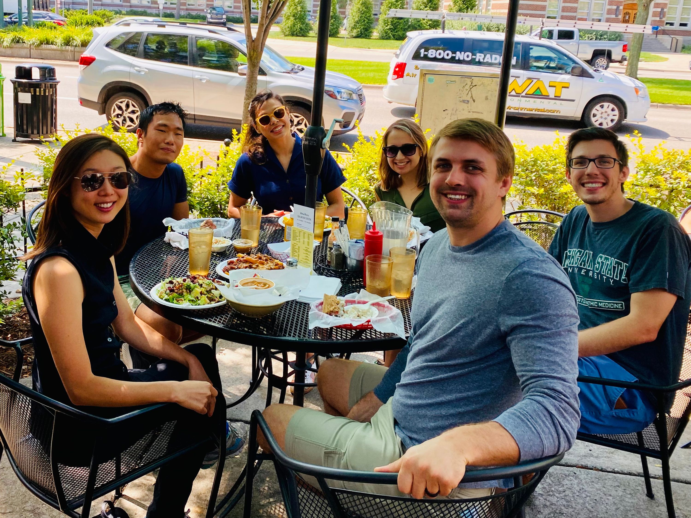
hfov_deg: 67.3
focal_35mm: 26
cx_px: 346
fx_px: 519
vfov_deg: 53.1
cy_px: 259
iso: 32
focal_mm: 4.25
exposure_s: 1/502
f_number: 1.8
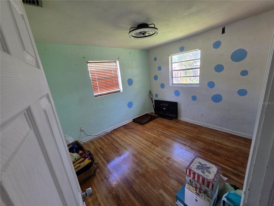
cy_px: 103
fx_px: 103
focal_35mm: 13
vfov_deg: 89.9
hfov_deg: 106.2
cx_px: 137
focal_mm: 2.2
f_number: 1.9
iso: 250
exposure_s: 1/120
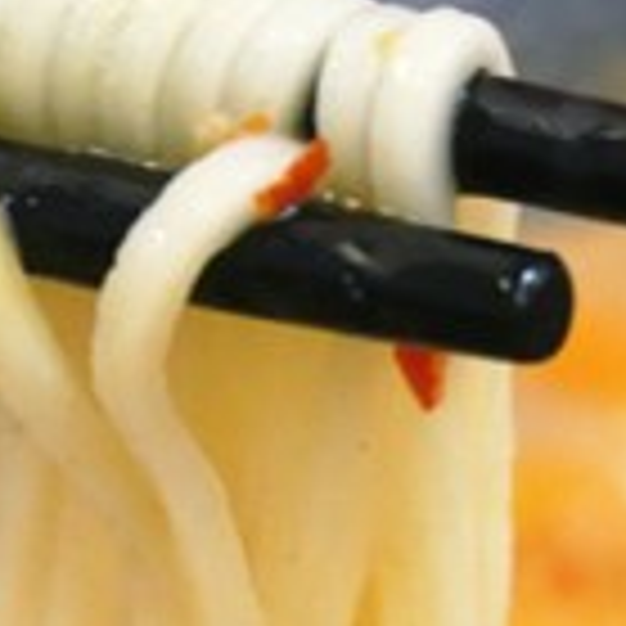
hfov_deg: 2.4
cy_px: 612
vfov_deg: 2.4
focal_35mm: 741
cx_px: 293
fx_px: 15161
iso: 2500
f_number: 5.4
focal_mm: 97
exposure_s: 1/30
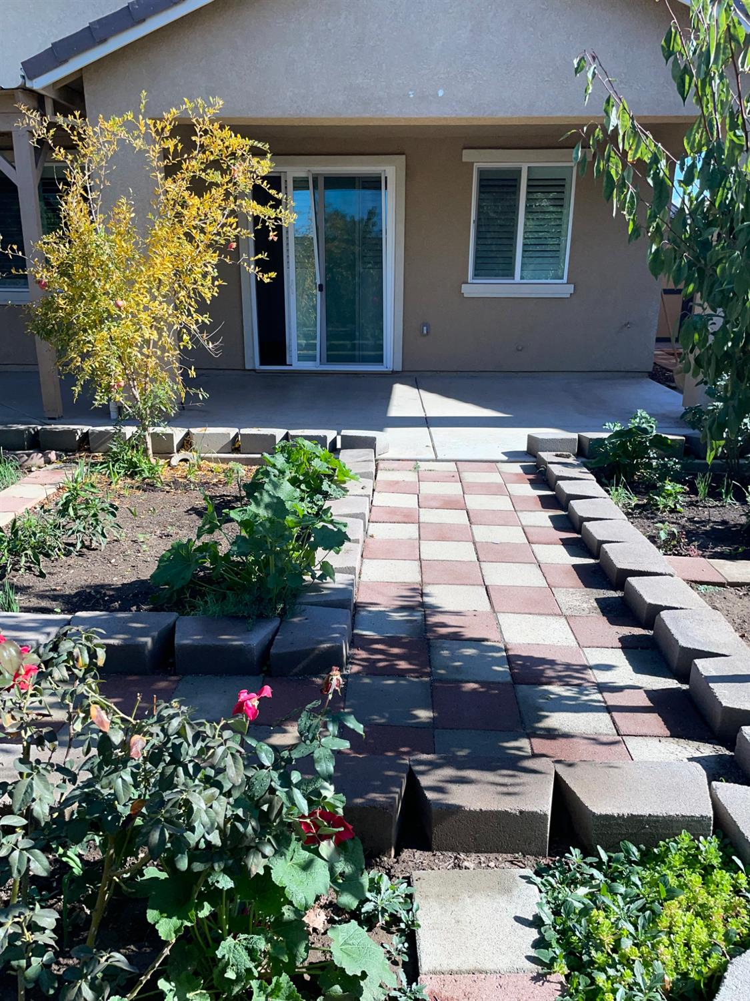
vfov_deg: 67.3
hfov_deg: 53.1
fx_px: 751
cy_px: 500
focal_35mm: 26
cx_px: 375
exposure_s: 1/2212
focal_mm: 4.2
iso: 32
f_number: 1.6
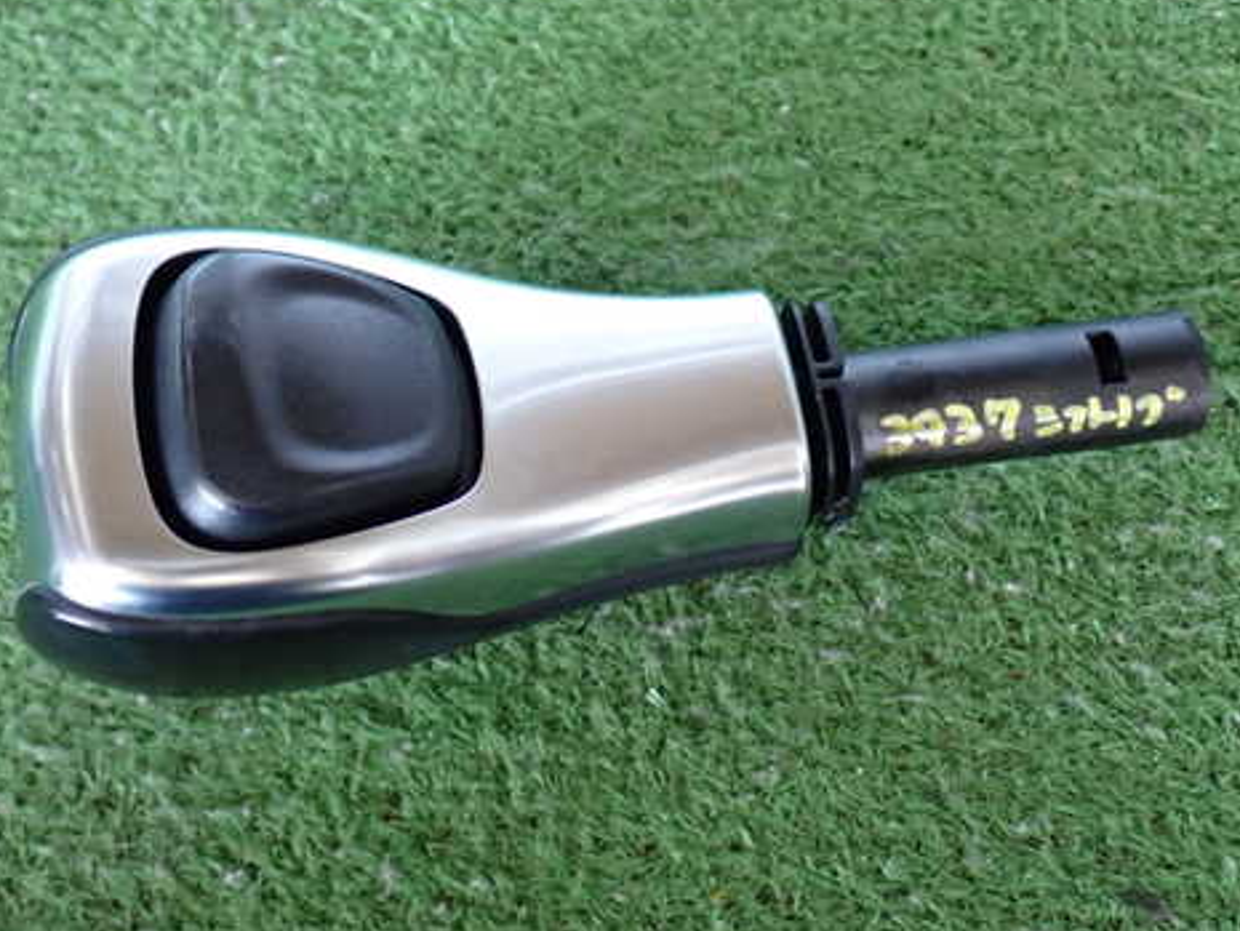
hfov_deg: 38.8
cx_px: 528
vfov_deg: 29.7
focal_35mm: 49
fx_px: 1756
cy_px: 453
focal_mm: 6.83
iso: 500
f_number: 2.7
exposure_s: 1/40
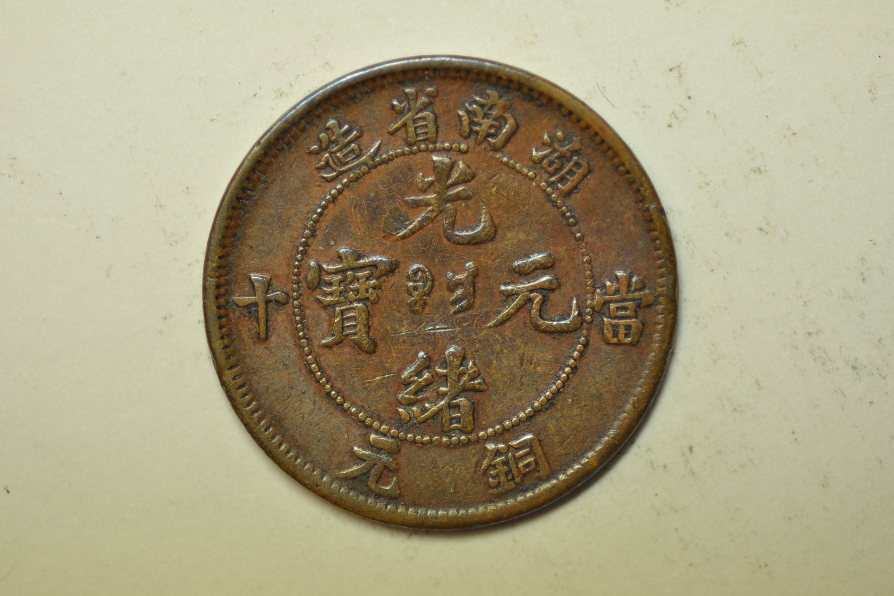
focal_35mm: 91
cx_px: 450
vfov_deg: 15.0
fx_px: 2260
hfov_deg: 22.4
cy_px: 300
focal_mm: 60
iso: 720
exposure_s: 1/250
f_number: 4
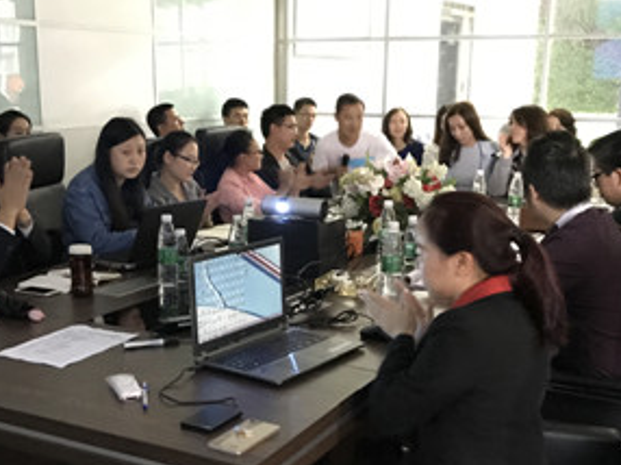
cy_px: 321
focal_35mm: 49
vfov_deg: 29.4
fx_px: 878
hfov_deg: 38.9
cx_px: 269
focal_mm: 3.99
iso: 80
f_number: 1.8
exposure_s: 1/4
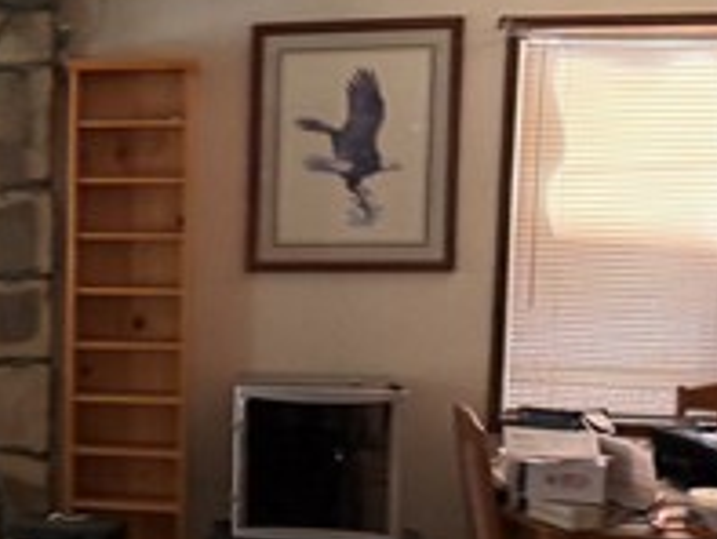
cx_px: -135
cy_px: 353
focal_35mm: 78
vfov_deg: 18.9
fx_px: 1617
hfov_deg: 23.0
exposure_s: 1/88
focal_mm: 6.76
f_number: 1.78
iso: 200
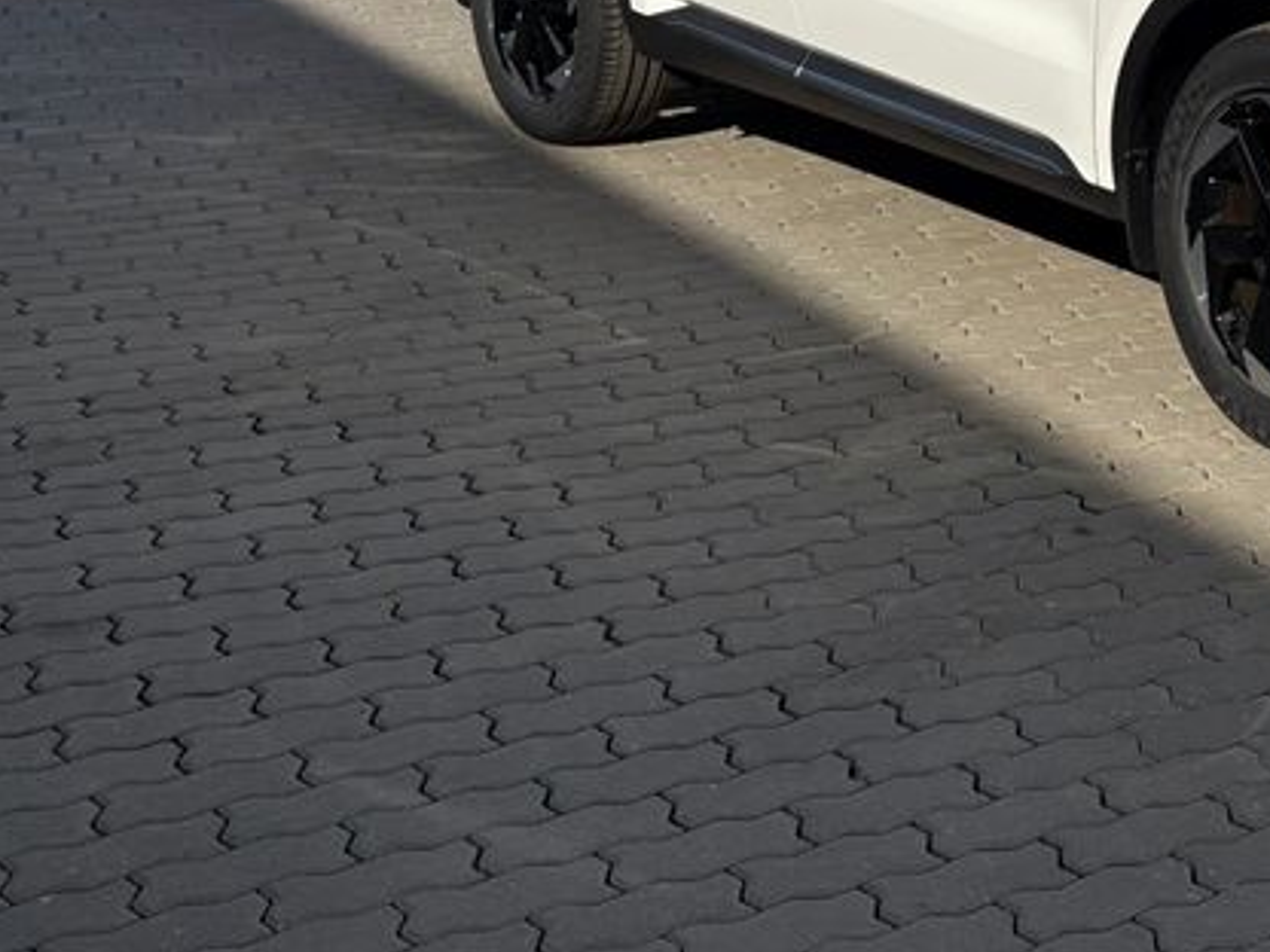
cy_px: -64
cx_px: 1331
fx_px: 2752
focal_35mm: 75
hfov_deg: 24.5
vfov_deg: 18.9
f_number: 1.6
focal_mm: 5.96
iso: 50
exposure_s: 1/6993
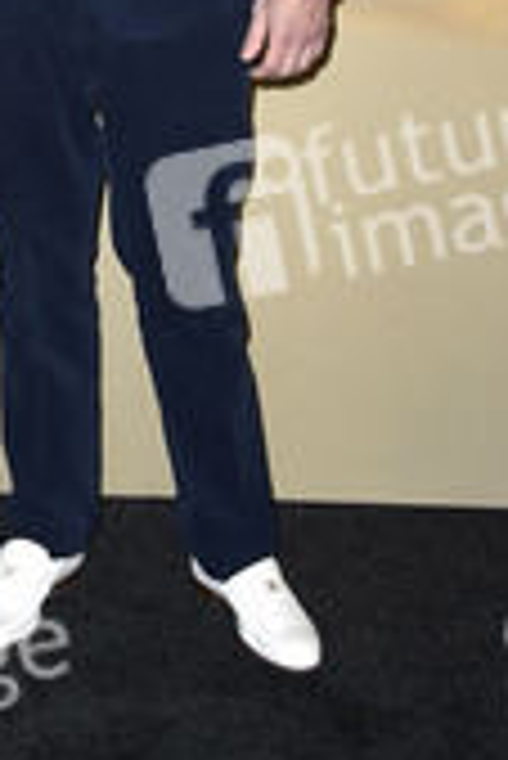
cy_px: -22
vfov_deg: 19.0
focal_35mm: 104
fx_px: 2197
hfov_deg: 13.0
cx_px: -29
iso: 320
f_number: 6.3
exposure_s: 1/250
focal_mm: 44
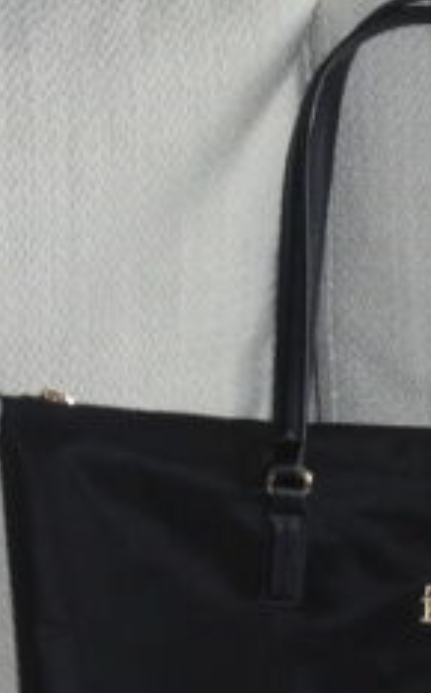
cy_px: 488
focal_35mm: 140
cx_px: 377
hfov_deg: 9.3
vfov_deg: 14.9
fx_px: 2639
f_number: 5.6
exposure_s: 1/30
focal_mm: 11.5
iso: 400
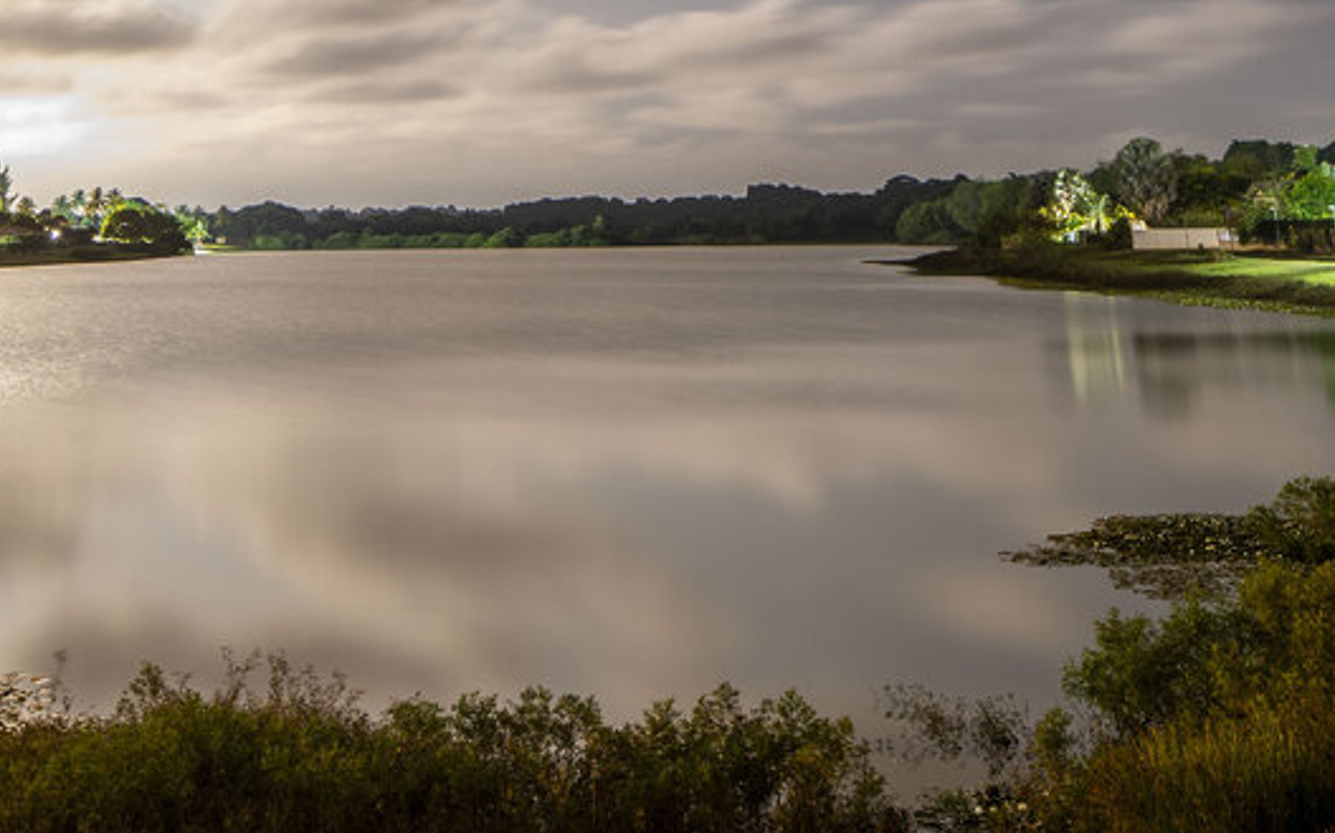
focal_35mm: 52
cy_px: -706
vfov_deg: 18.7
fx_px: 1891
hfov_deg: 38.9
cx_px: 654
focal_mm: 14
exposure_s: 180
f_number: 2.8
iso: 32
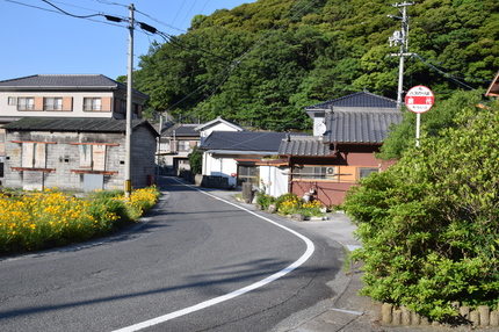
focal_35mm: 36
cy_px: 166
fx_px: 499
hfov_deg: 53.2
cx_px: 250
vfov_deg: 36.8
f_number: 13
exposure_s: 1/200
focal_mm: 24
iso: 400
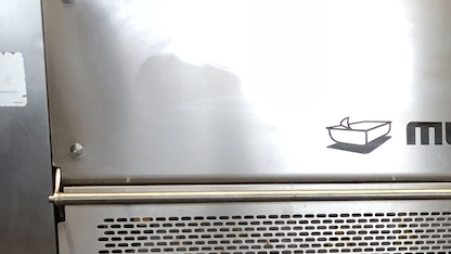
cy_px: 264
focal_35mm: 88
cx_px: 570
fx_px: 1052
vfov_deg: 13.5
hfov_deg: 22.0
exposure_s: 1/17
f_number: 1.8
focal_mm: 3.99
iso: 40
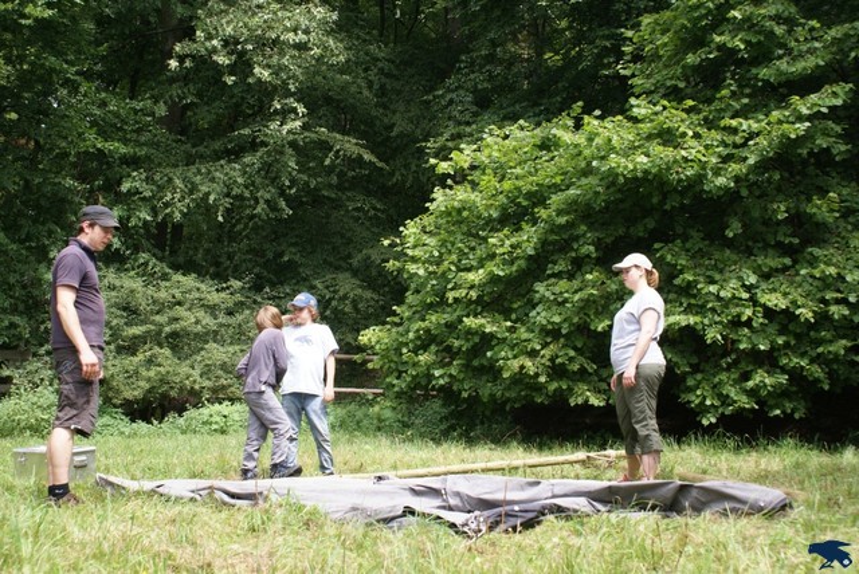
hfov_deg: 37.8
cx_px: 430
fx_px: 1254
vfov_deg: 25.8
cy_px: 287
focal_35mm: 52
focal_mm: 35
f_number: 8
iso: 100
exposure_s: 1/125
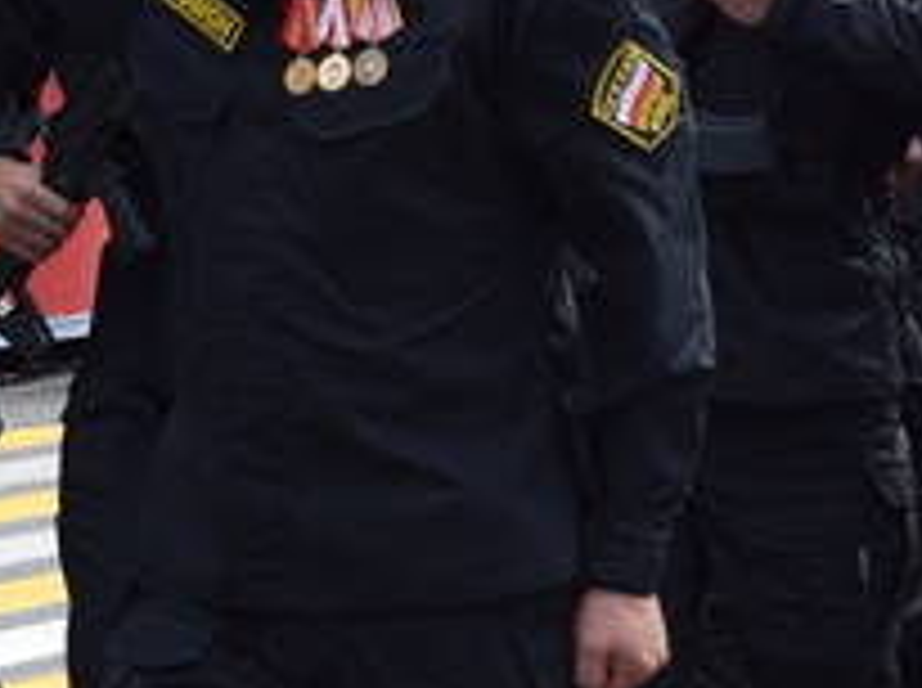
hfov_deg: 9.7
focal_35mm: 203
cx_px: 823
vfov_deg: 7.3
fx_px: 5397
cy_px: -79
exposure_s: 1/250
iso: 220
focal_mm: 36
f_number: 8
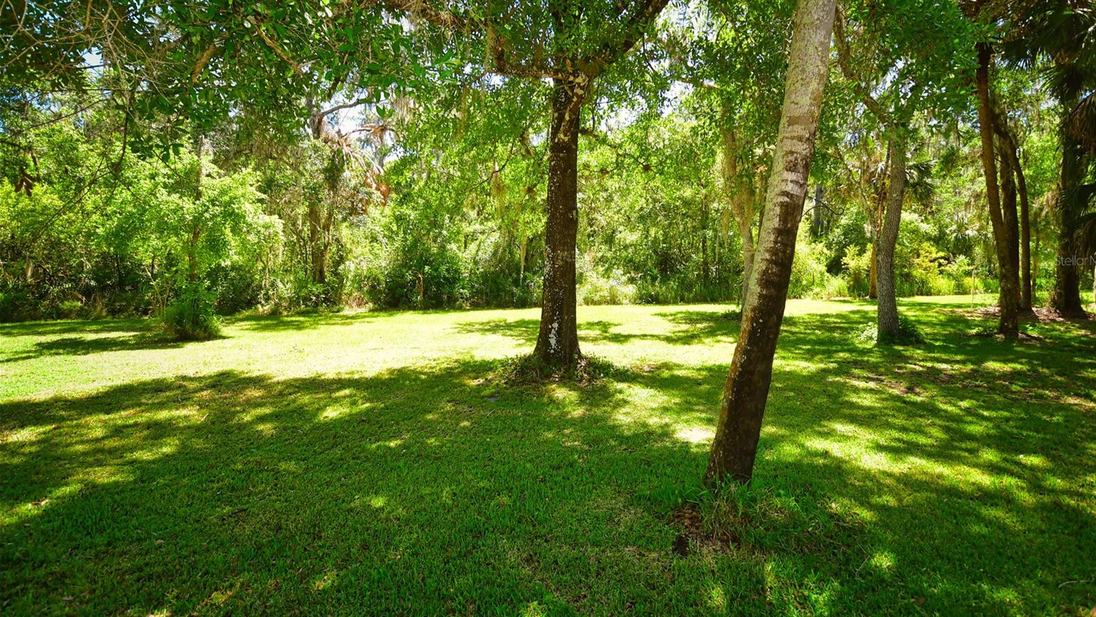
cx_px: 557
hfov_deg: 99.4
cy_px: 260
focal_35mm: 16
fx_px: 465
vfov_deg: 66.7
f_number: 5
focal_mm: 10
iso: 100
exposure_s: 1/100
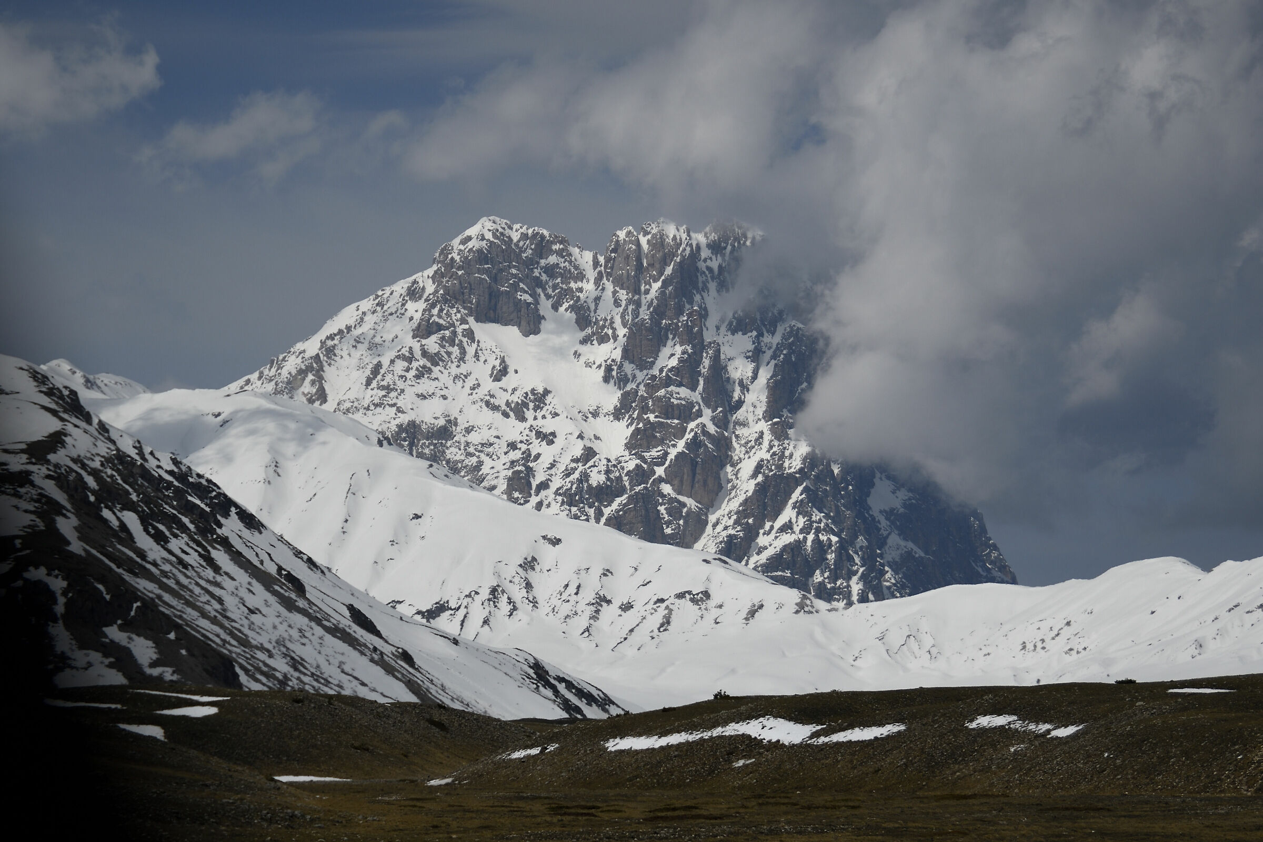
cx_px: 632
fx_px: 4911
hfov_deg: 14.7
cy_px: 421
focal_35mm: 140
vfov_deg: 9.8
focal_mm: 70
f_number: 5
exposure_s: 1/2500
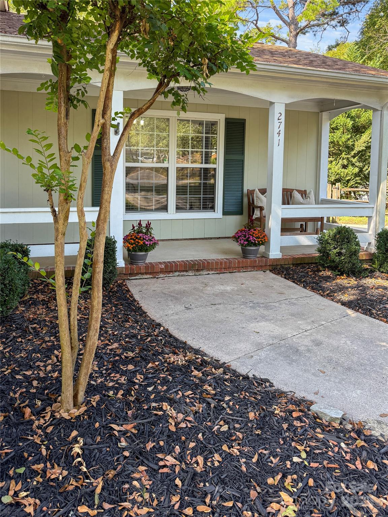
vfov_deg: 71.6
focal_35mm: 24
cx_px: 194
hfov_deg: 56.8
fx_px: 359
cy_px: 258
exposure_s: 1/400
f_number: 1.8
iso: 100
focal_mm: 6.76
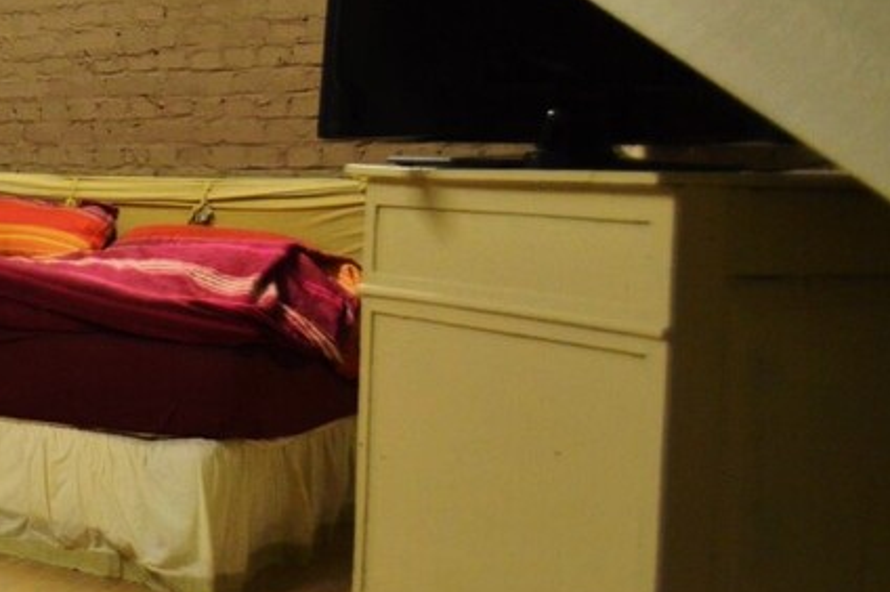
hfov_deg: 25.4
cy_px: 185
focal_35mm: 53
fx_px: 1299
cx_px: -528
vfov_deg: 25.5
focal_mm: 11
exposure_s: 1/60
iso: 640
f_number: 3.5
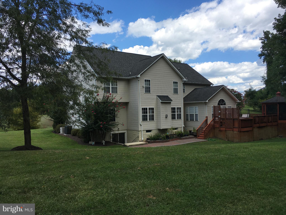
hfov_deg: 61.7
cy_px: 108
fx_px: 240
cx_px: 143
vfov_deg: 48.2
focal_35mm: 29
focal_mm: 4.15
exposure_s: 1/1261
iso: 25
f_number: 2.2
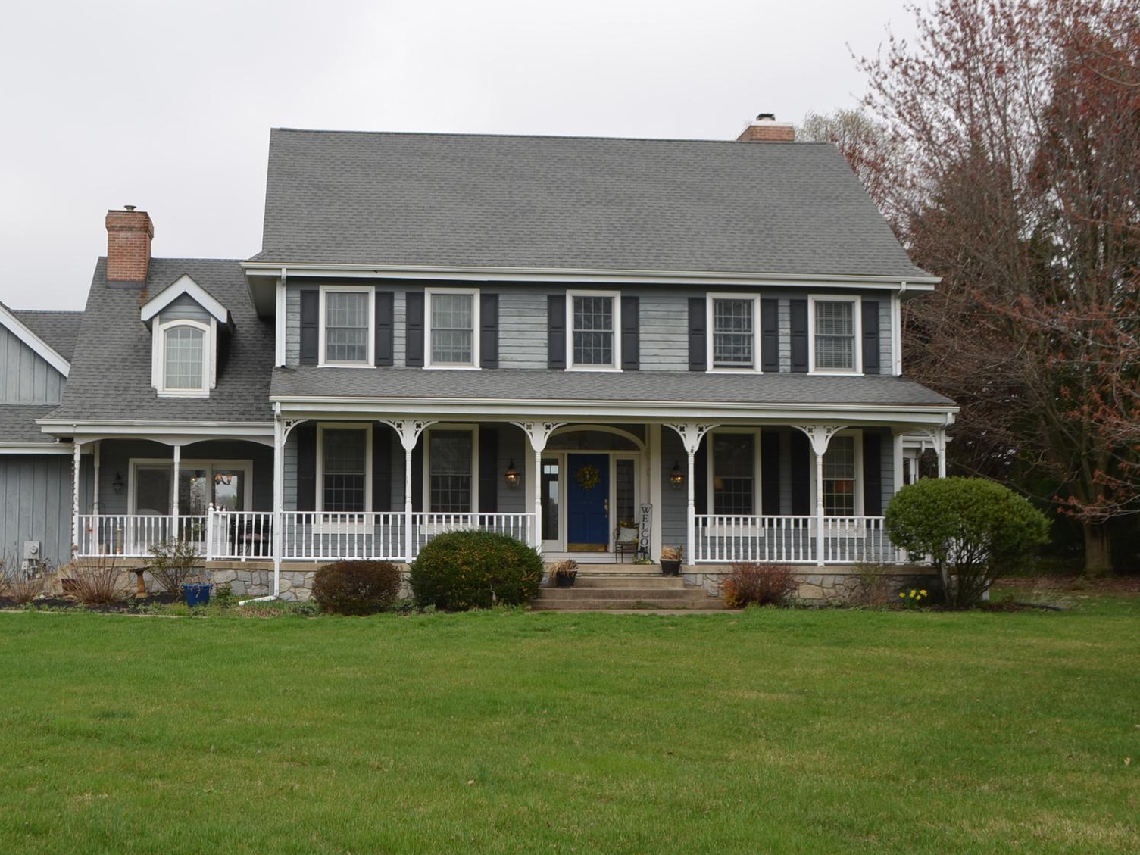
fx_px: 1548
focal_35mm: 47
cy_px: 412
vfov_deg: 30.9
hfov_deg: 40.1
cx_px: 414
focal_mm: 24
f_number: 8
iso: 100
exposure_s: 1/200
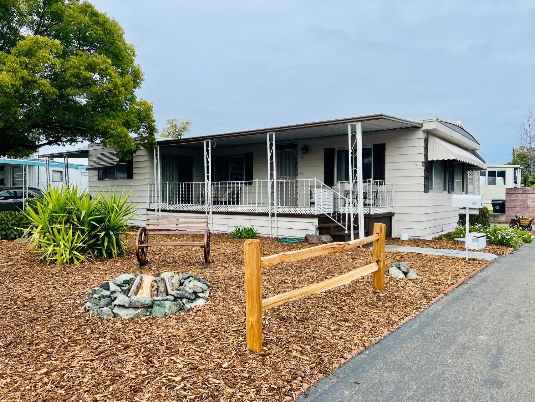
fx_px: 402
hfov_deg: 67.3
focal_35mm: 26
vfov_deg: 53.1
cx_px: 268
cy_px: 201
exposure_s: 1/2994
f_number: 1.5
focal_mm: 5.7
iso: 50
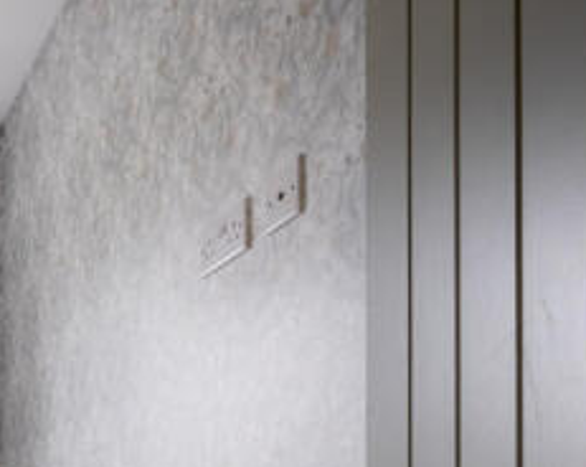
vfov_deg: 27.8
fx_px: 831
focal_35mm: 48
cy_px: 549
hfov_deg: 29.0
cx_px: -230
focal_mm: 12
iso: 160
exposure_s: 1/25
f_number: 9
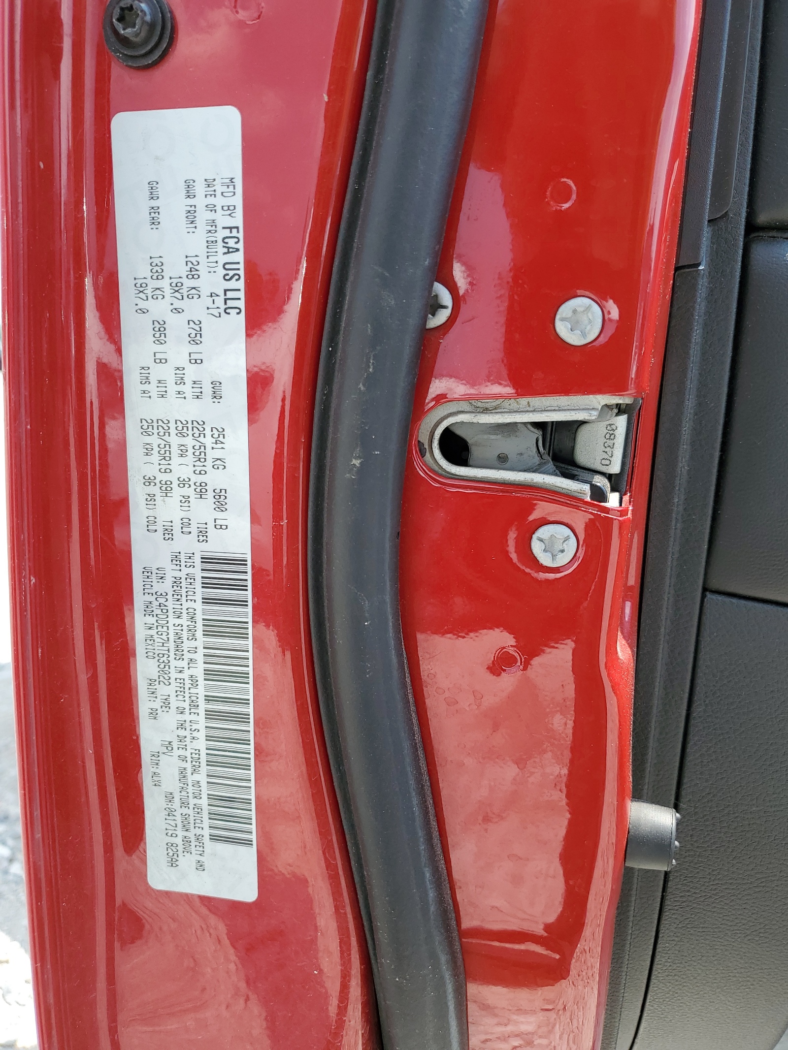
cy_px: 525
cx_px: 394
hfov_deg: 53.1
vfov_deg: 67.3
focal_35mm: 26
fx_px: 789
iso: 50
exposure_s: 1/909
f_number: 1.5
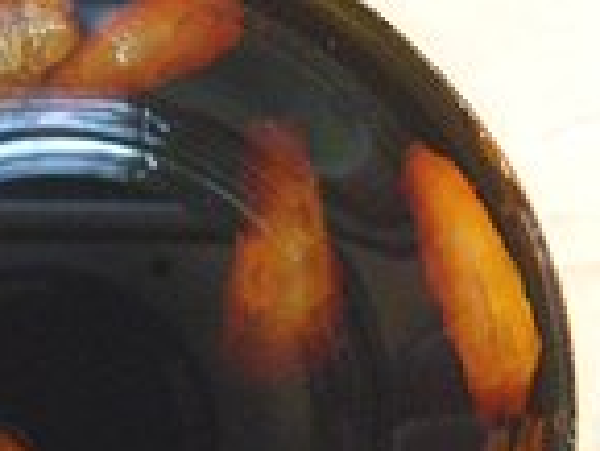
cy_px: 418
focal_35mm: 94
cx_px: 12
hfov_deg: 20.3
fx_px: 1631
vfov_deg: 15.5
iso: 800
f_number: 3.8
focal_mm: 6.1
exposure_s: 1/50
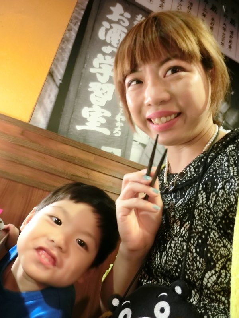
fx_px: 230
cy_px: 159
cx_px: 120
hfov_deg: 54.9
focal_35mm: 25
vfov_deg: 69.4
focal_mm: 5.4
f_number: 2.8
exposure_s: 1/4
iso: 400
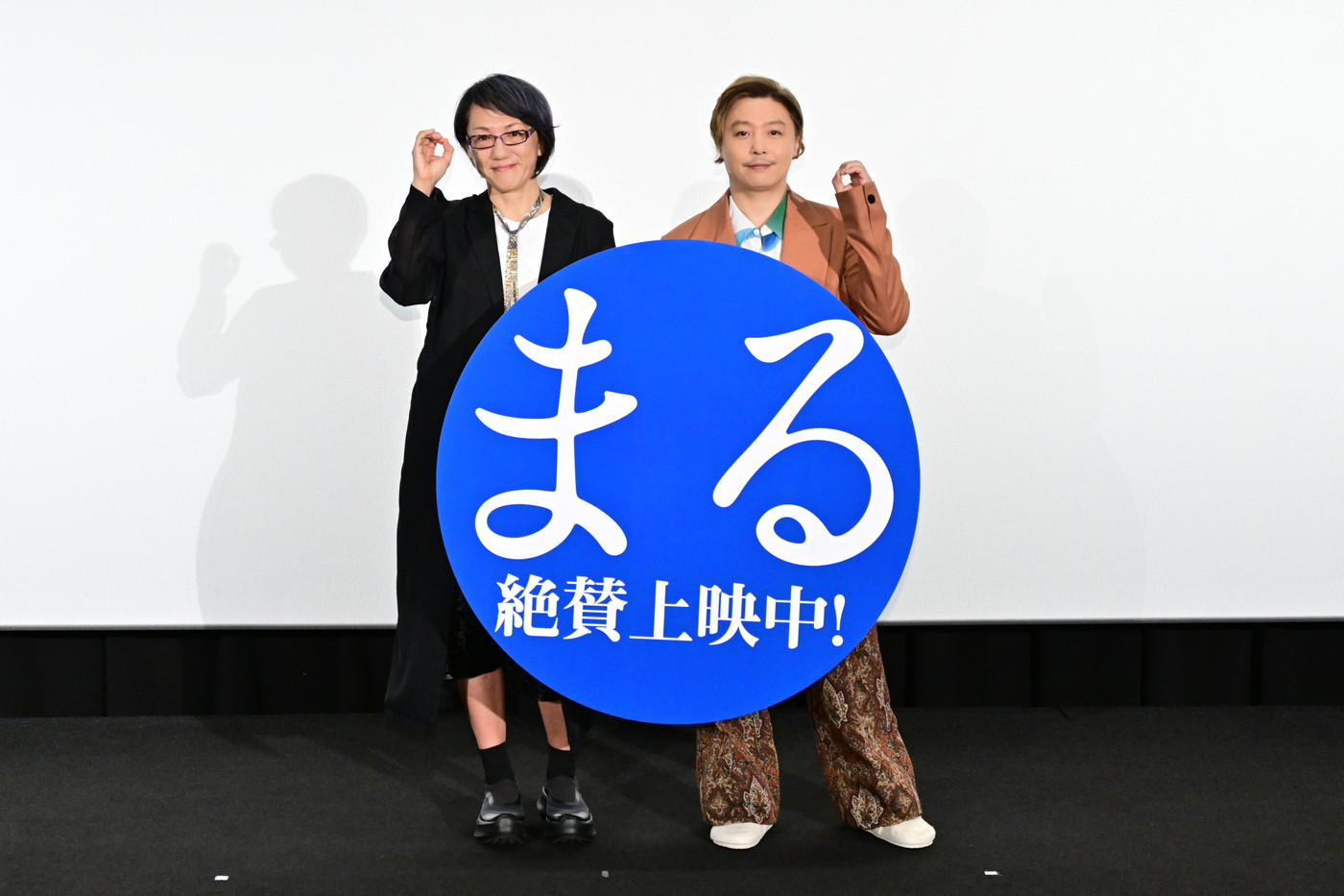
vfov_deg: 18.7
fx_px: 2725
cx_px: 672
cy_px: 448
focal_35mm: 73
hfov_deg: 27.7
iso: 3200
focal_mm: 49
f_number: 5.6
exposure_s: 1/200
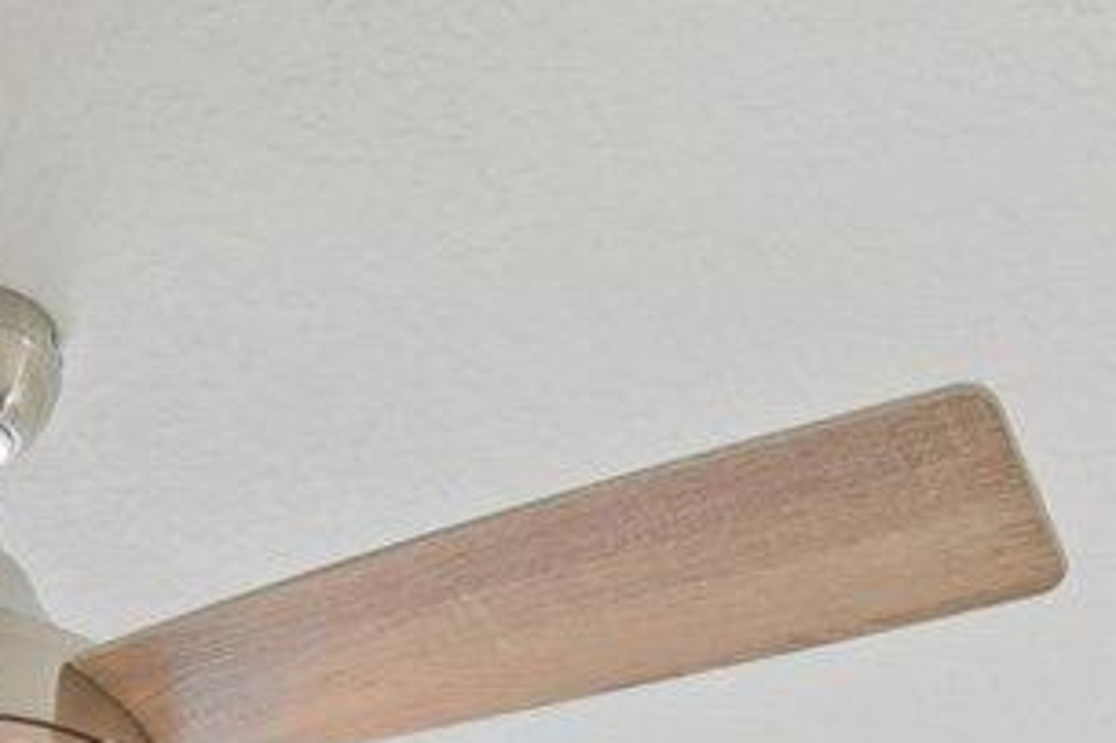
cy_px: 2022
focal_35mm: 94
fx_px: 2912
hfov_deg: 21.2
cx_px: 91
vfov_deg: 11.1
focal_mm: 14
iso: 320
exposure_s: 1/15
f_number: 8
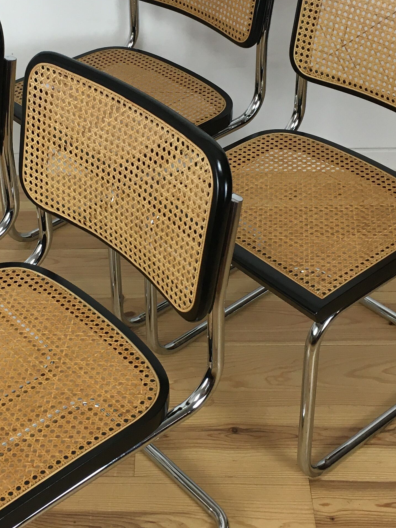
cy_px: 208
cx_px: 126
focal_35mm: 61
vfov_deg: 31.6
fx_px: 930
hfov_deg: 23.9
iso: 32
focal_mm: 4.15
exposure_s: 1/33
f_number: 2.2
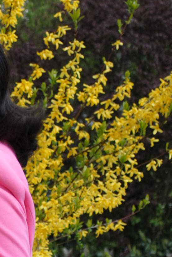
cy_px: 362
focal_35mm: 280
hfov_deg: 4.9
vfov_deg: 7.3
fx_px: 2002
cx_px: -148
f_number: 5.3
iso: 200
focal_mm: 40
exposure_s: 1/400
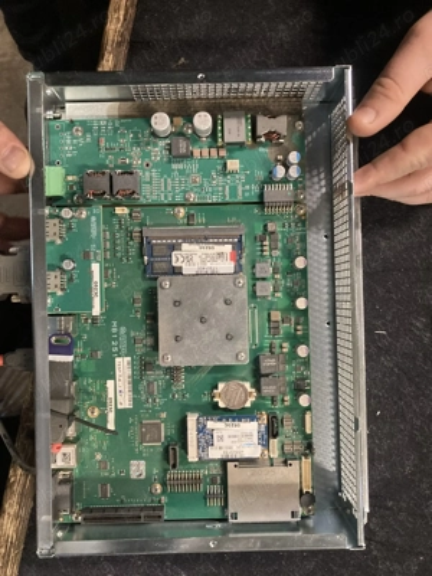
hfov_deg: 49.7
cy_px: 288
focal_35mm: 28
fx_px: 466
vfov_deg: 63.4
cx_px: 216
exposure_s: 1/33
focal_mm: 3.99
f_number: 1.8
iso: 400
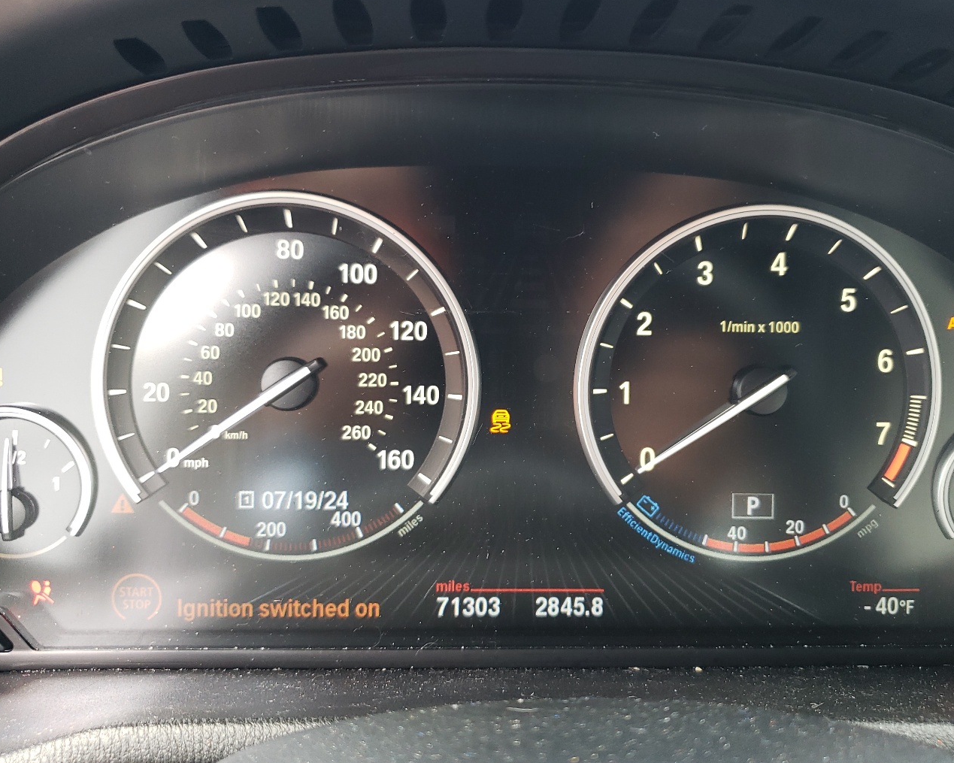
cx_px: 507
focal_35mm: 32
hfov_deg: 55.6
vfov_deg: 45.8
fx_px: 903
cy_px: 383
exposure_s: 1/50
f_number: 1.5
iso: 79
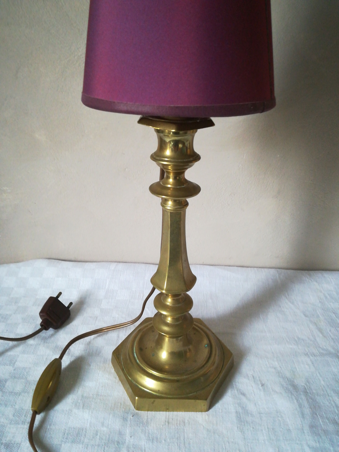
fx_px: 339
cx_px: 170
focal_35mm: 26
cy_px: 226
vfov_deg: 67.3
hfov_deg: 53.1
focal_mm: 3.83
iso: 500
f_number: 2.2
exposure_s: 1/25
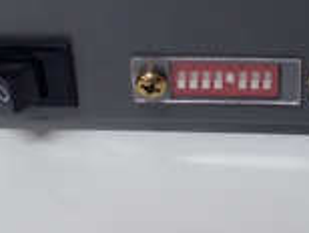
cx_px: 249
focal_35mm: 105
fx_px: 939
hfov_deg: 18.5
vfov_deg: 13.7
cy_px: -50
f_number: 2
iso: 182
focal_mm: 3.79
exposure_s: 1/33
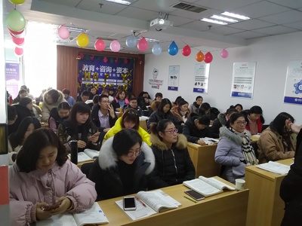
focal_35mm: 27
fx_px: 236
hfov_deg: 65.3
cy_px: 113
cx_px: 151
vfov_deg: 51.4
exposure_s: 1/30
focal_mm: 3.66
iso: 640
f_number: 2
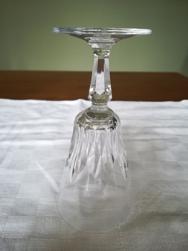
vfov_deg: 67.3
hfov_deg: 53.1
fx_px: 188
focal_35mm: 26
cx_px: 94
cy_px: 126
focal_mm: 3.83
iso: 500
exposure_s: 1/20
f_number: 2.2
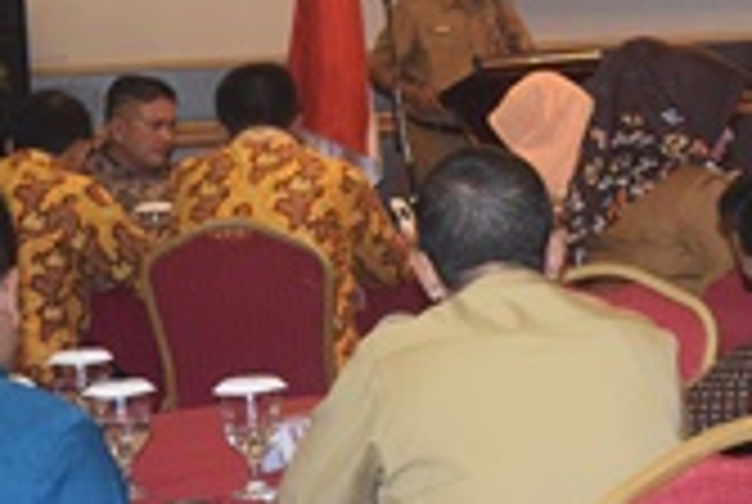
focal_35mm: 172
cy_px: 104
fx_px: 3599
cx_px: 824
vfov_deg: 8.0
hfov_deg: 11.7
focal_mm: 48
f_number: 5.3
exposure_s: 1/60
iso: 3200
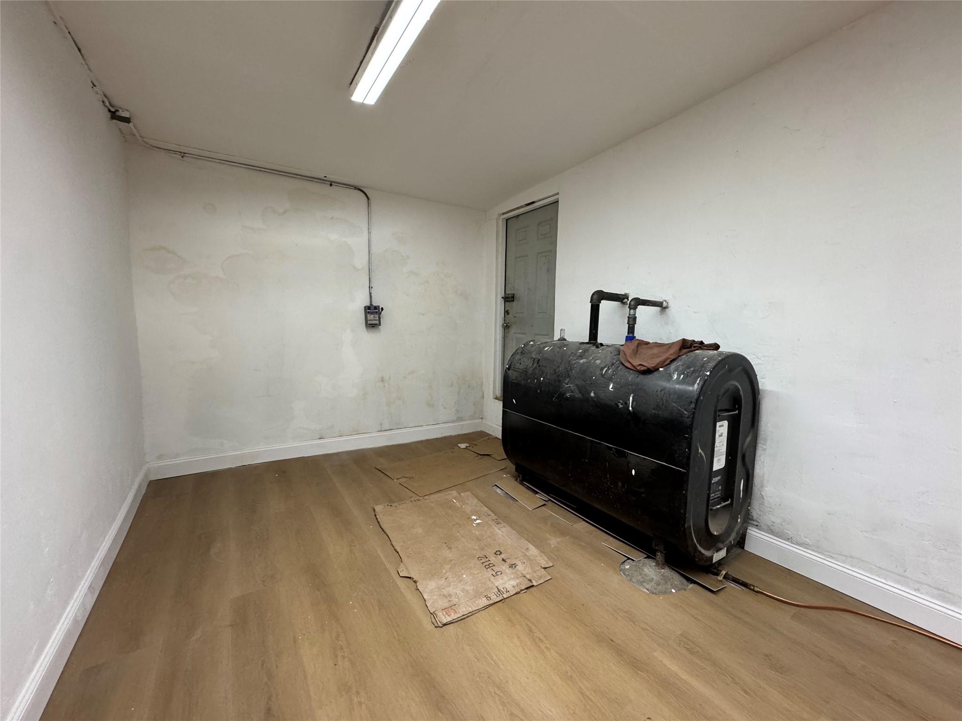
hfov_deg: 102.1
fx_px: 389
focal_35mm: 14
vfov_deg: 85.7
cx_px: 481
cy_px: 360
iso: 250
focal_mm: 2.22
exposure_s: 1/120
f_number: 2.2
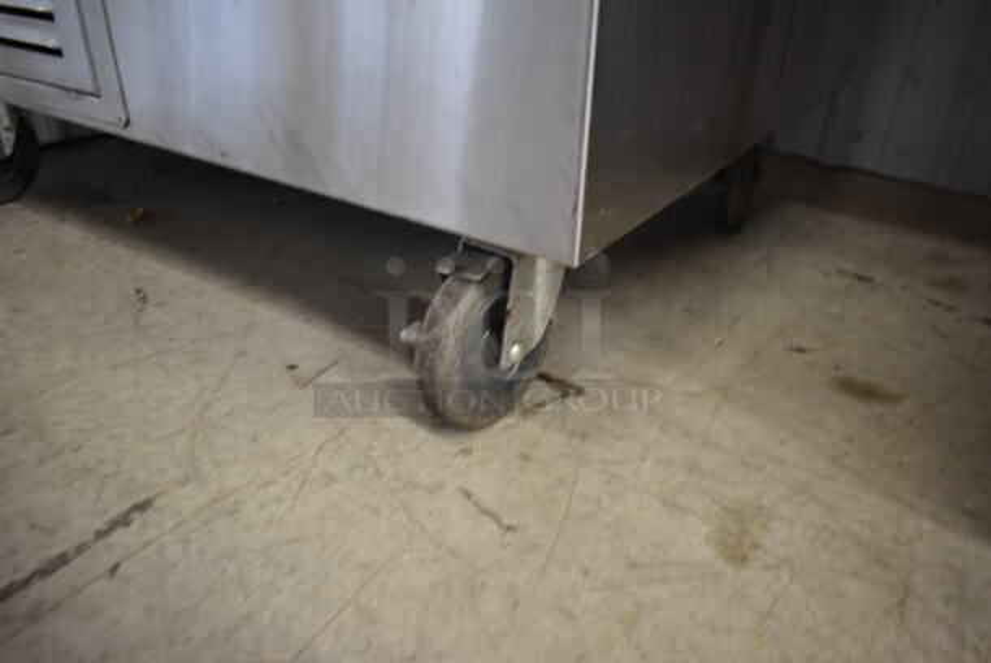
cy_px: 332
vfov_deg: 48.0
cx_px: 496
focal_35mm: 27
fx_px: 744
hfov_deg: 67.3
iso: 1100
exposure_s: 1/30
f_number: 3.5
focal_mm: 18
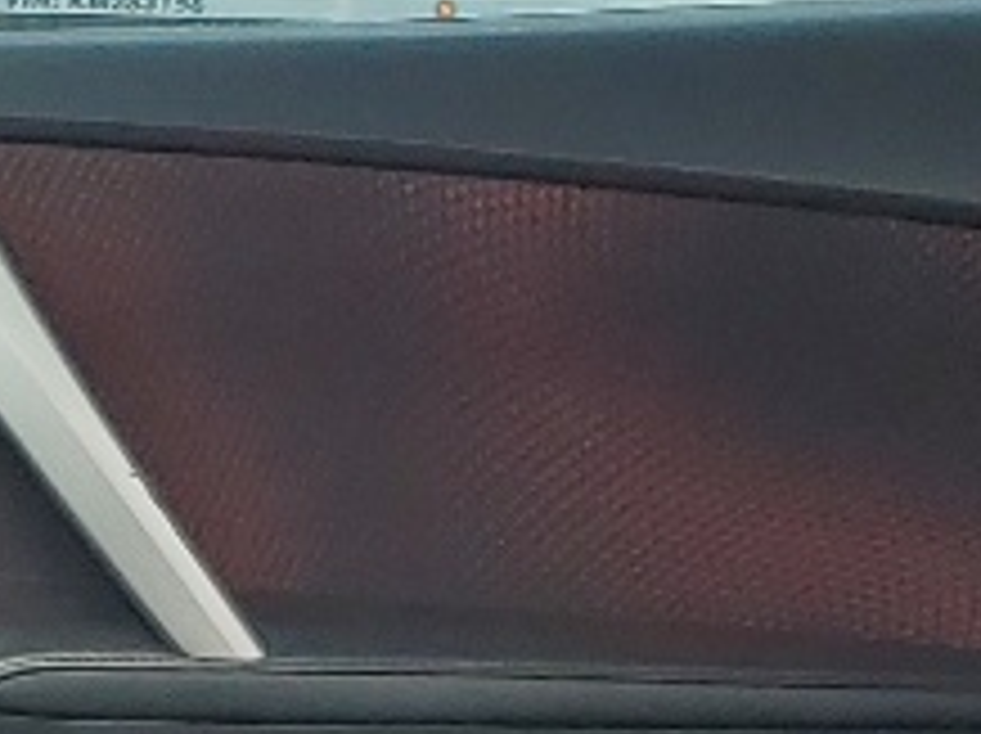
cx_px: 441
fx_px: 5407
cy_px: 1099
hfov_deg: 10.4
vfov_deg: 7.6
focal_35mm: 191
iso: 50
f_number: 1.5
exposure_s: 1/588
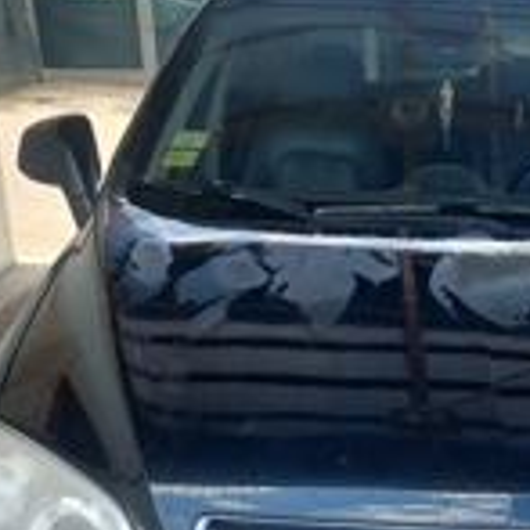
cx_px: 483
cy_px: 411
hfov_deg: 27.5
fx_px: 1039
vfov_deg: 28.1
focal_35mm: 60
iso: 25
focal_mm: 5.23
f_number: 1.8
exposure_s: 1/232
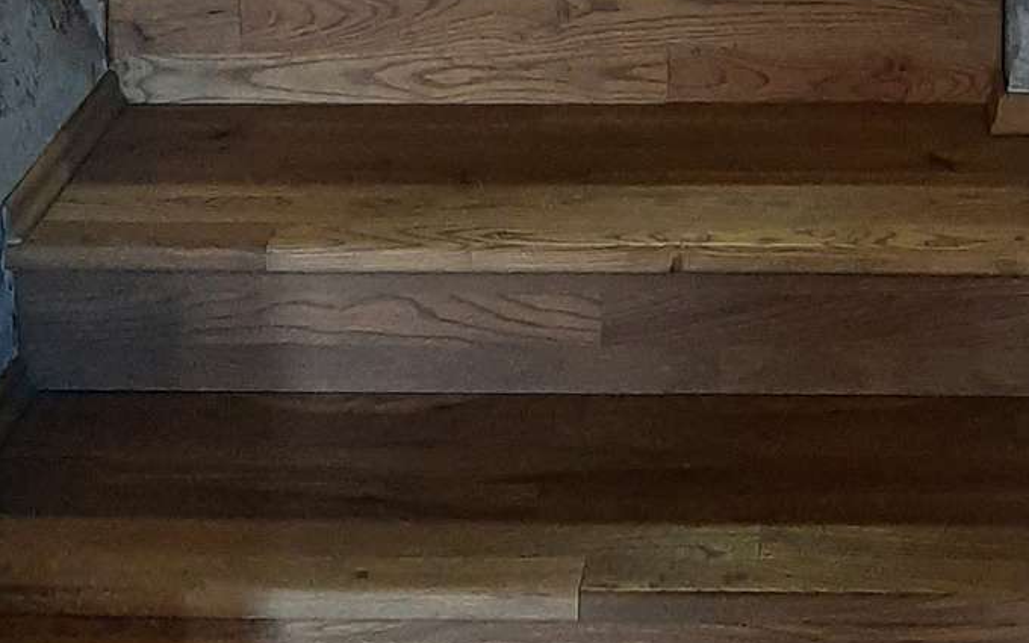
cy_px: -558
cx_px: 881
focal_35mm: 81
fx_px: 2272
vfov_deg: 14.1
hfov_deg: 24.9
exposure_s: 1/50
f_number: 1.7
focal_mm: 3.93
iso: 200
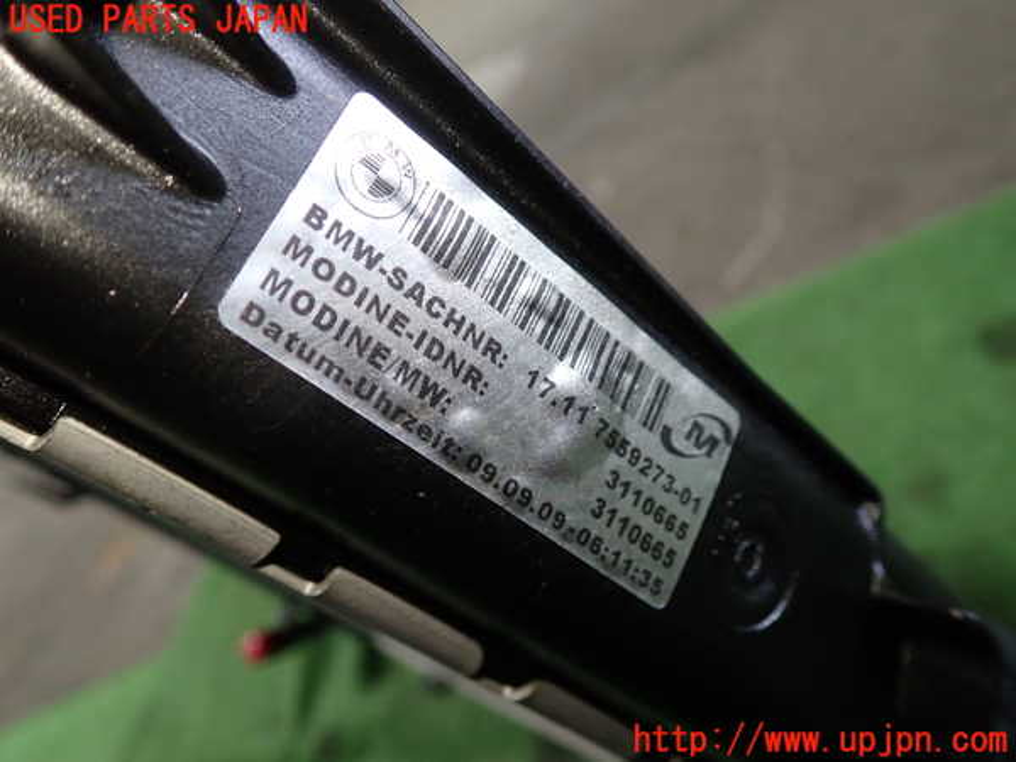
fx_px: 881
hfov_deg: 60.0
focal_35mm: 30
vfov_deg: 46.8
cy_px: 381
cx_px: 508
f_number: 2.3
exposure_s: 1/40
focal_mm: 5.4
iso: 200
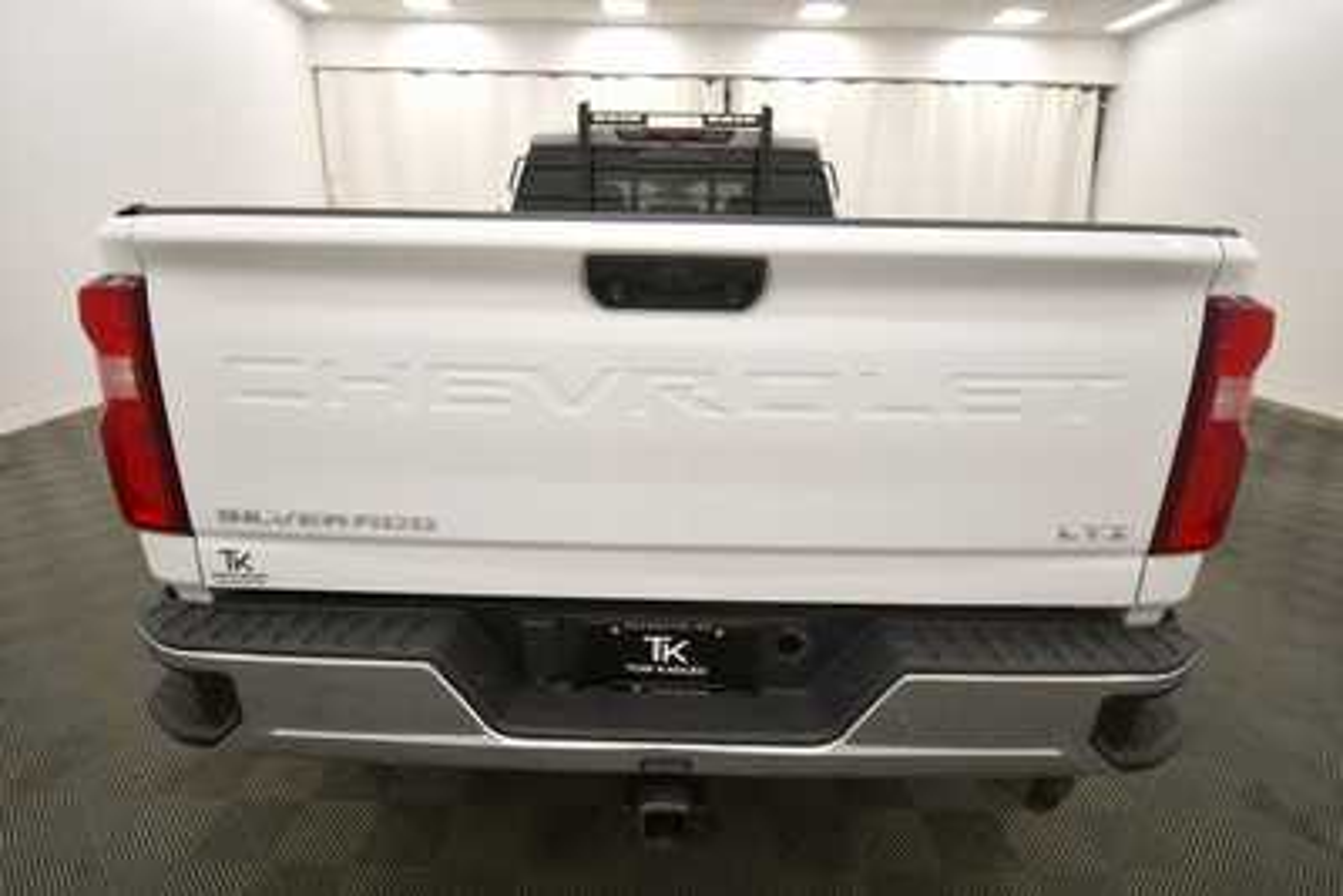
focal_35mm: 19
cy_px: 448
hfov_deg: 86.9
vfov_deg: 64.6
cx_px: 672
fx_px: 709
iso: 560
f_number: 4.8
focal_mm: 13
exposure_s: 1/250
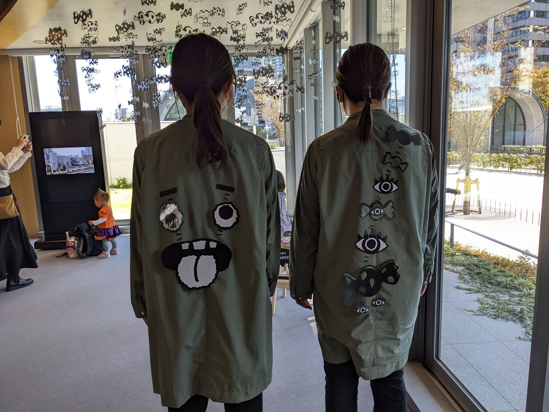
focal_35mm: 27
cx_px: 274
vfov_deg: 51.4
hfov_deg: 65.3
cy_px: 206
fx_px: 428
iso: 49
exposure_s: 1/313
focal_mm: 4.38
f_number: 1.73
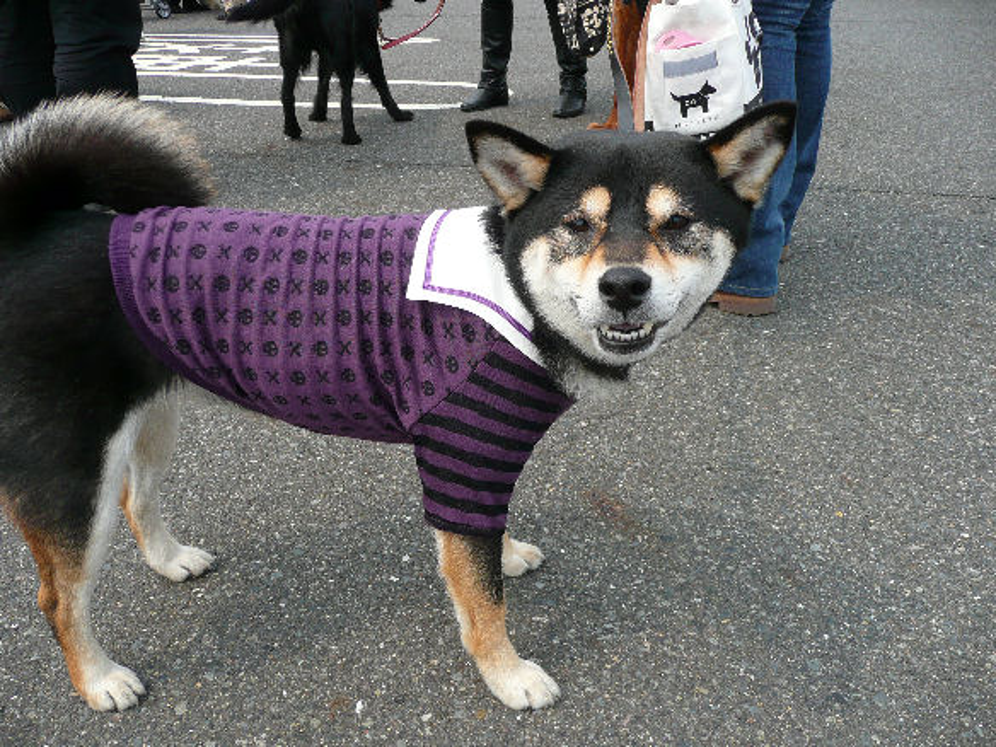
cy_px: 374
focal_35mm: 28
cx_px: 498
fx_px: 806
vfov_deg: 49.7
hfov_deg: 63.4
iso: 100
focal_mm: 4.6
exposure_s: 1/500
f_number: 3.3
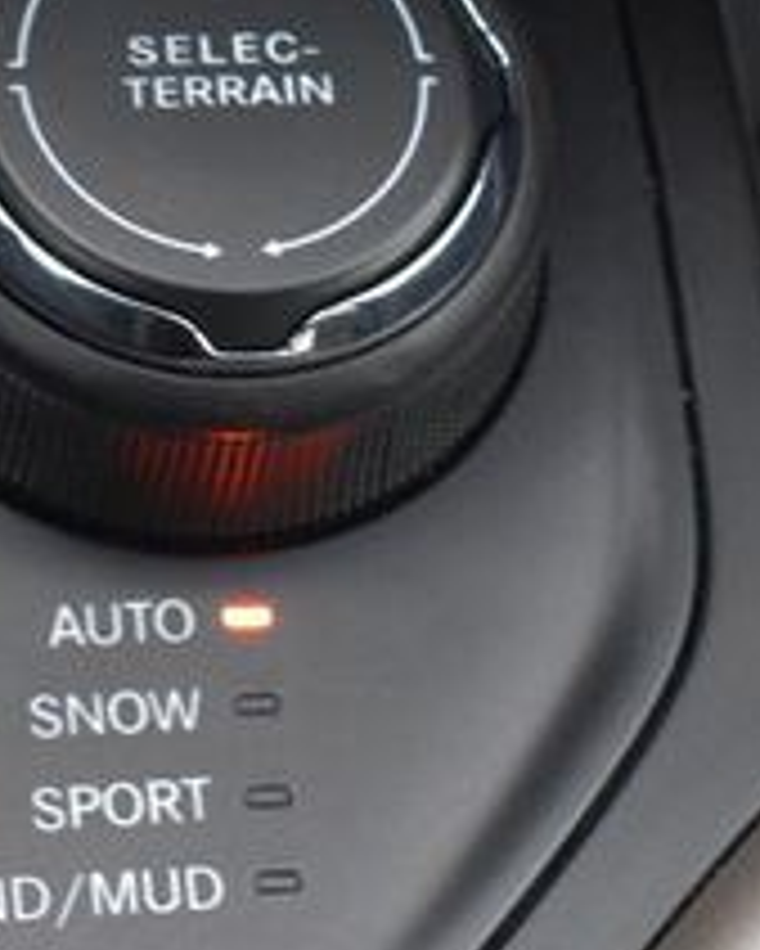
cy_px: 432
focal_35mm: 162
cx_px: 283
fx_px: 4552
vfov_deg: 11.9
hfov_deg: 9.5
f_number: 5.6
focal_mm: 38
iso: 1600
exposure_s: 1/15
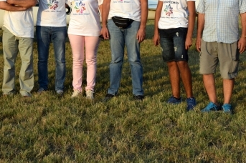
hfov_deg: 22.4
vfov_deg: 14.8
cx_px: 95
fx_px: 621
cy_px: 8
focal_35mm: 91
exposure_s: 1/160
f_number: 6.3
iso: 100
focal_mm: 26
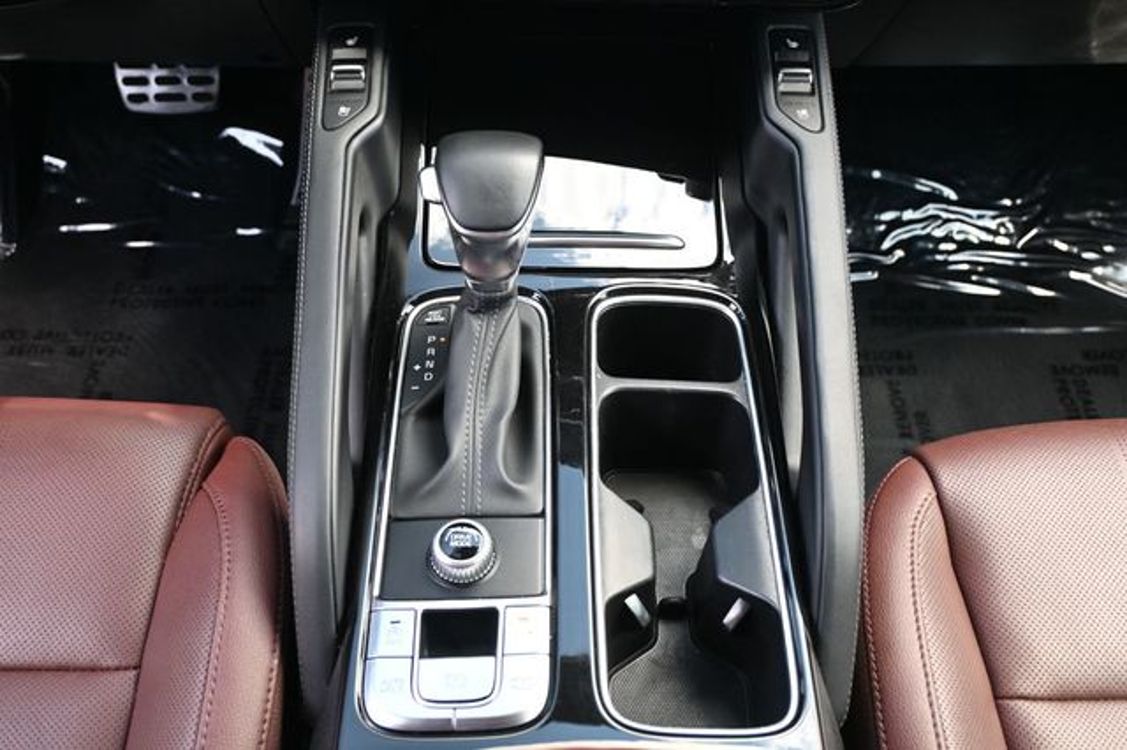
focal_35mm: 36
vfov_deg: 36.8
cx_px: 564
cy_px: 375
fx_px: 1126
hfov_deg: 53.2
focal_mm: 24
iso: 1000
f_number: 4.2
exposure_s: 1/125
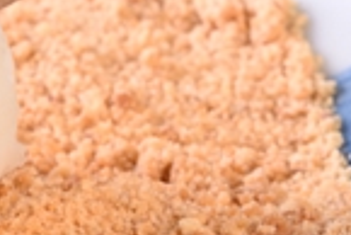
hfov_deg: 4.2
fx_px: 4743
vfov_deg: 2.8
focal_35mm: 486
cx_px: -264
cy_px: -29
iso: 160
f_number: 22
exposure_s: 1/125
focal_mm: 95
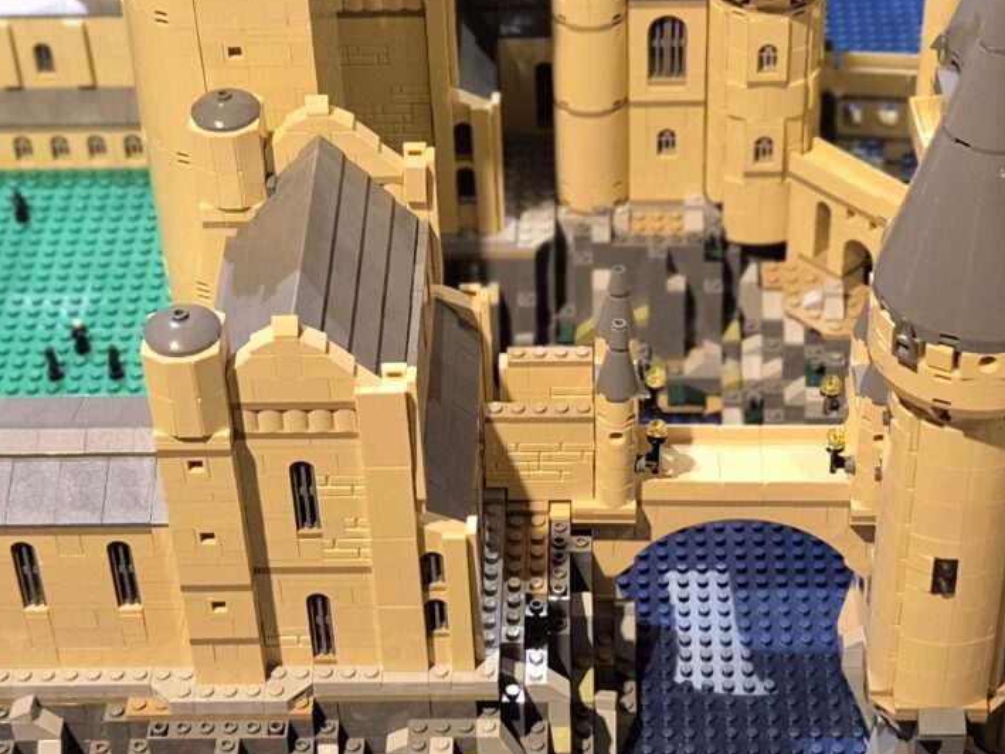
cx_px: 532
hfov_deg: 23.6
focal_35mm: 83
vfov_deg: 17.8
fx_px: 2410
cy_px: 353
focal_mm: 5.4
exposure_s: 1/100
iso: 400
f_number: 1.8
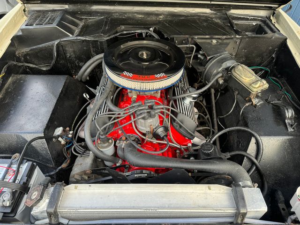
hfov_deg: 71.6
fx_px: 208
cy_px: 112
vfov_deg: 56.8
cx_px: 150
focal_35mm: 24
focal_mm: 6.86
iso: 100
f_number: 1.78
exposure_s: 1/128
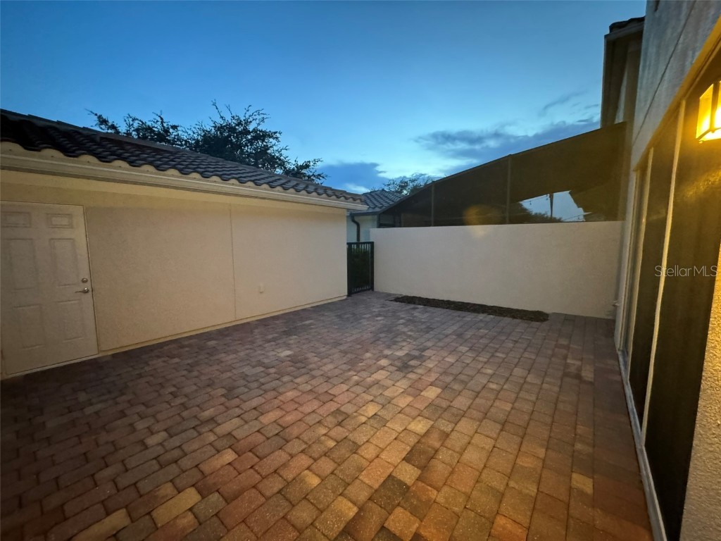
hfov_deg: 102.1
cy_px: 270
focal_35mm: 14
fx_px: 292
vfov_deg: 85.7
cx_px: 360
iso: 1250
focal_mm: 2.22
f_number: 2.2
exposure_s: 1/30
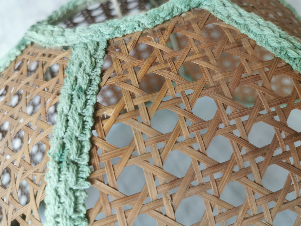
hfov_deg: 65.3
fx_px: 235
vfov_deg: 51.4
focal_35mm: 27
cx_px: 150
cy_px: 113
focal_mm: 5.58
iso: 200
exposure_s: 1/100
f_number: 1.8
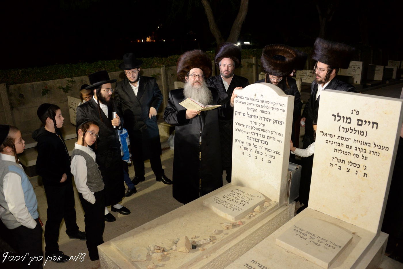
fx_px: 313
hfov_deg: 65.5
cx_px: 202
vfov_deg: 46.4
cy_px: 134
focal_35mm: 28
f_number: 4.5
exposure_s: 1/60
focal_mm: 28
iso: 2500
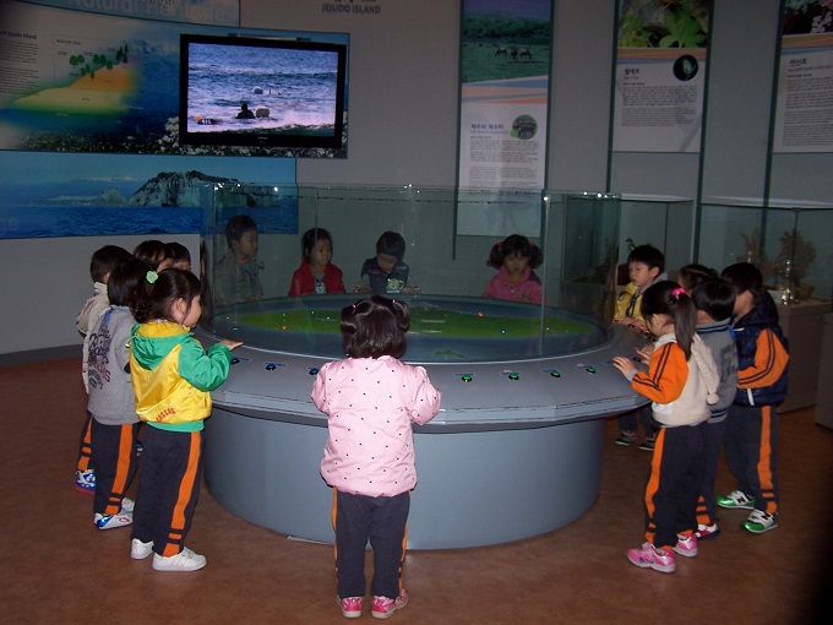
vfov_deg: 37.7
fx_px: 914
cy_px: 312
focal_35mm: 38
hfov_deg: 49.0
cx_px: 416
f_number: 2.8
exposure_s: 1/60
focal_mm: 6.3
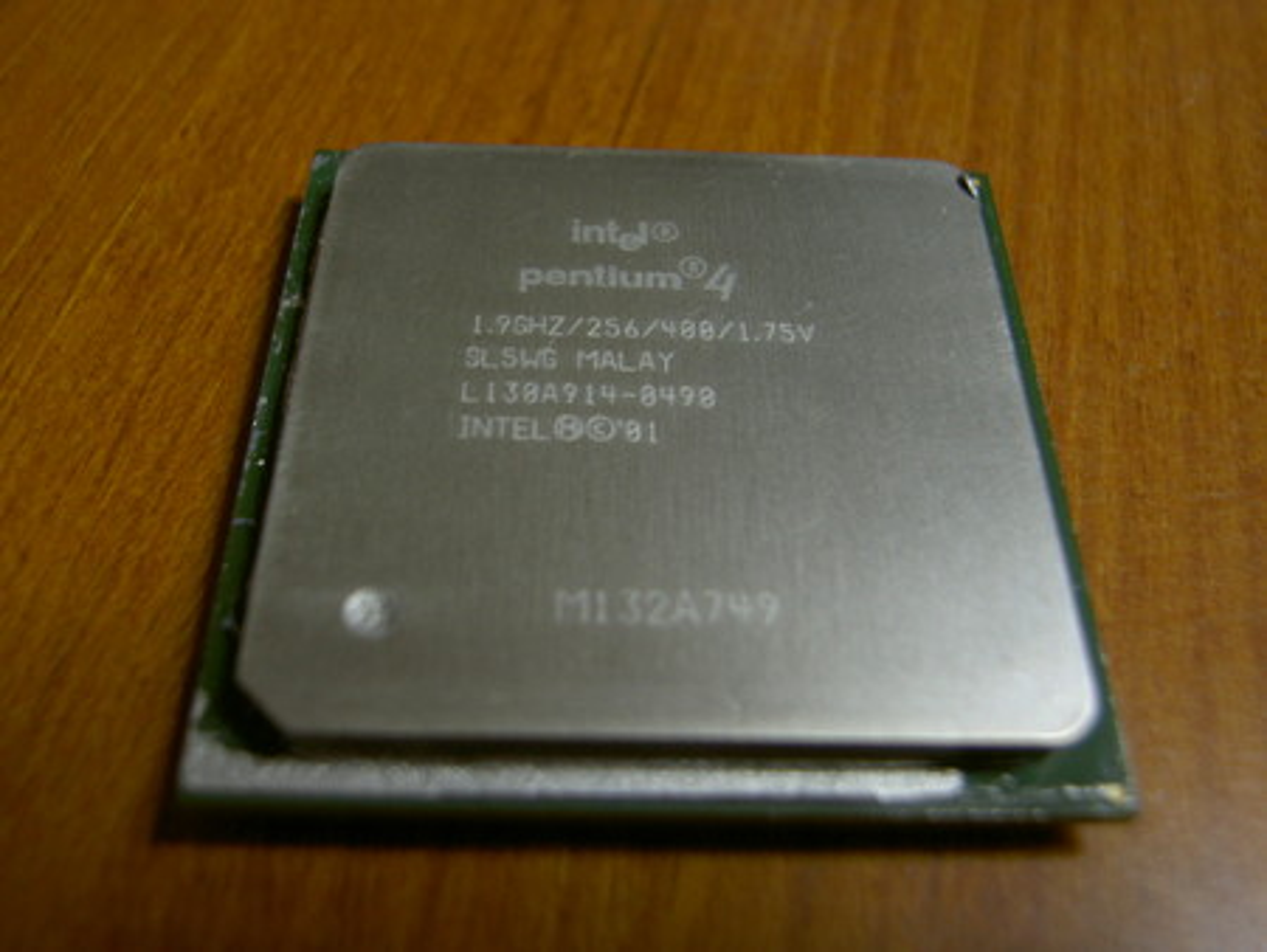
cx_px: 634
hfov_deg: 53.9
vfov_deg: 41.8
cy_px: 476
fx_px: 1245
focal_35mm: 34
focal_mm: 5.6
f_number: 2.8
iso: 50
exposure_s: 1/8
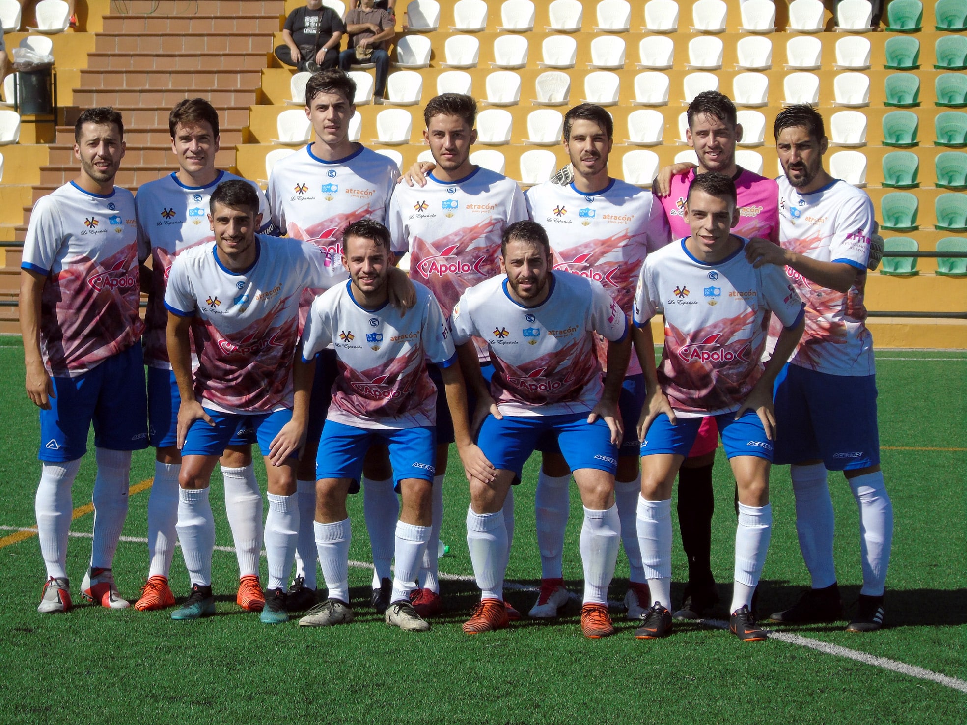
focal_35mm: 142
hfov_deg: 13.9
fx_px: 3966
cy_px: 362
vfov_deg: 10.4
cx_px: 484
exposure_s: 1/800
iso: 80
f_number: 4.7
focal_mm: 25
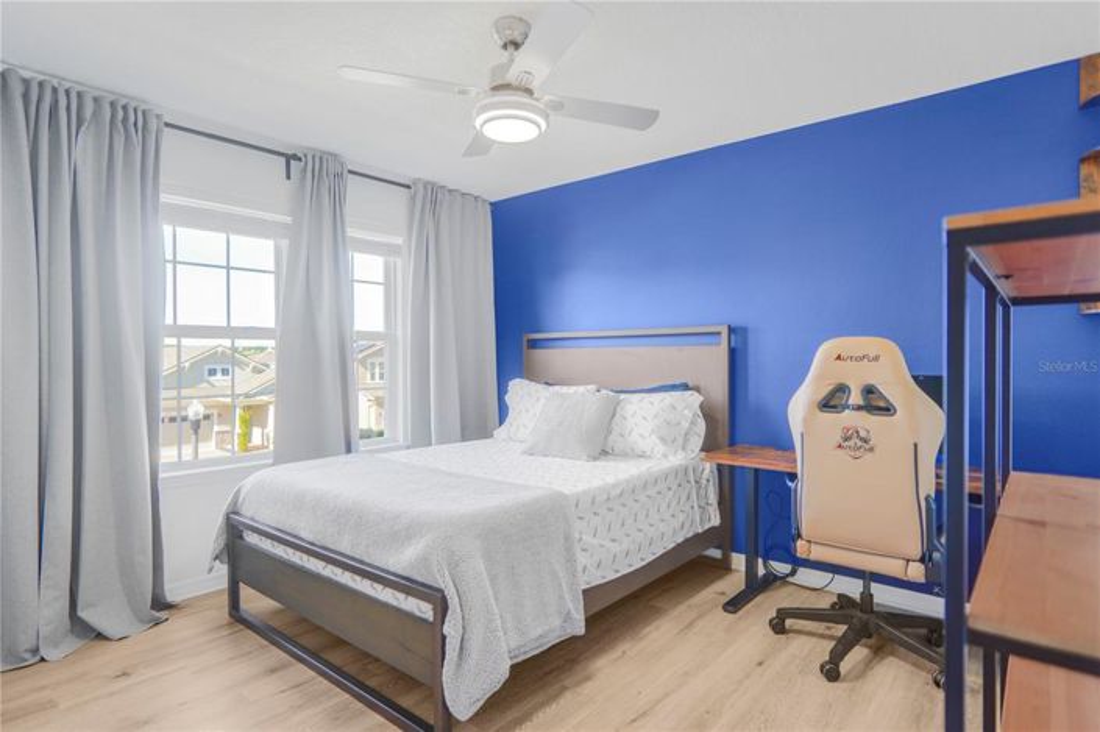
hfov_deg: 90.0
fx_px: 550
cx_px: 550
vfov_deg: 67.3
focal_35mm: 18
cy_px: 366
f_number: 2
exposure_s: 1/30
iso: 100
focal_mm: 12
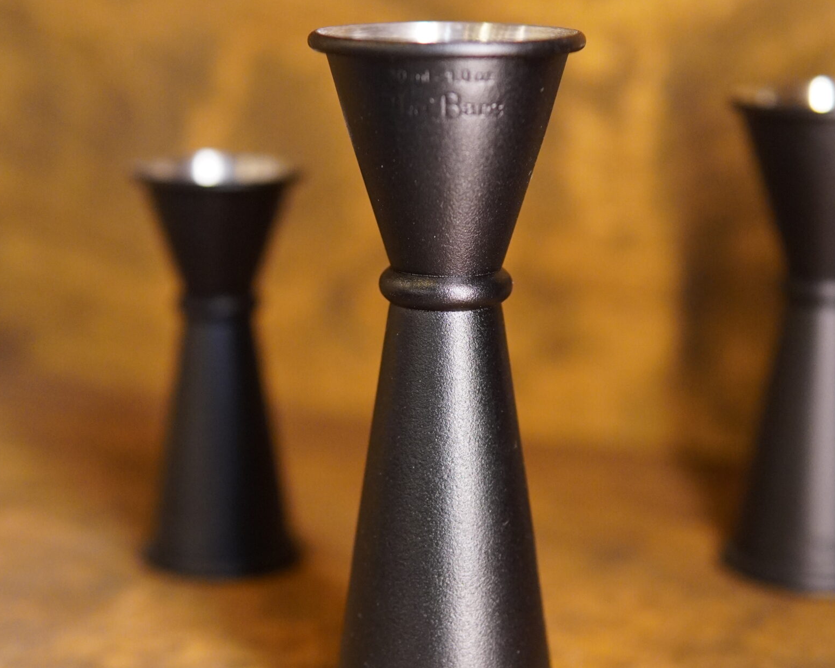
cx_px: 447
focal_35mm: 70
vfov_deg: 21.8
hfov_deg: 27.1
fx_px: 1730
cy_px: 370
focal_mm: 30
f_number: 2
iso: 2000
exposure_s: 1/160
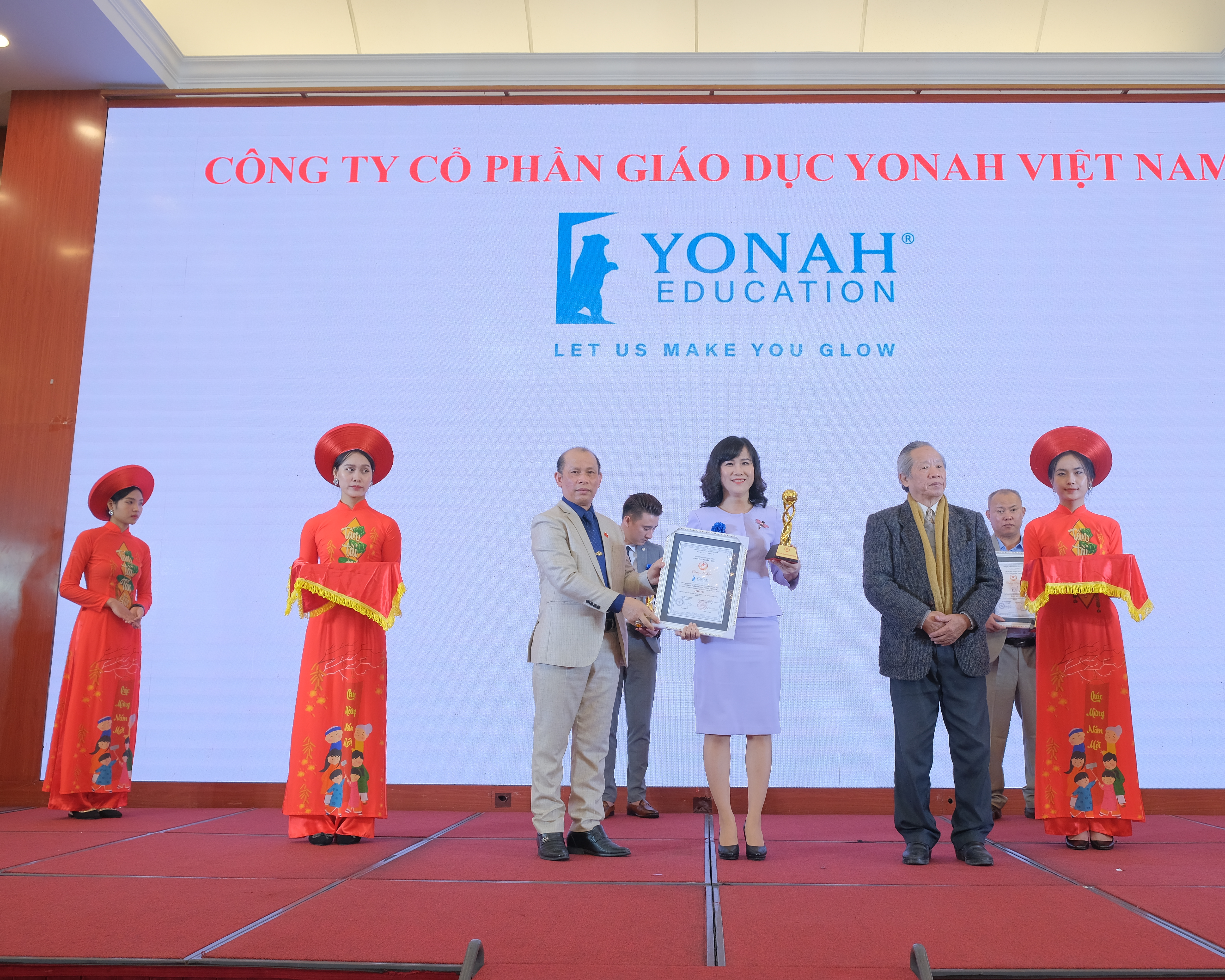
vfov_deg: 47.1
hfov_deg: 57.0
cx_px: 680
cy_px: 493
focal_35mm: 31
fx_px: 1124
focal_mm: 18
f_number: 4.5
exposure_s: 1/100
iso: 800
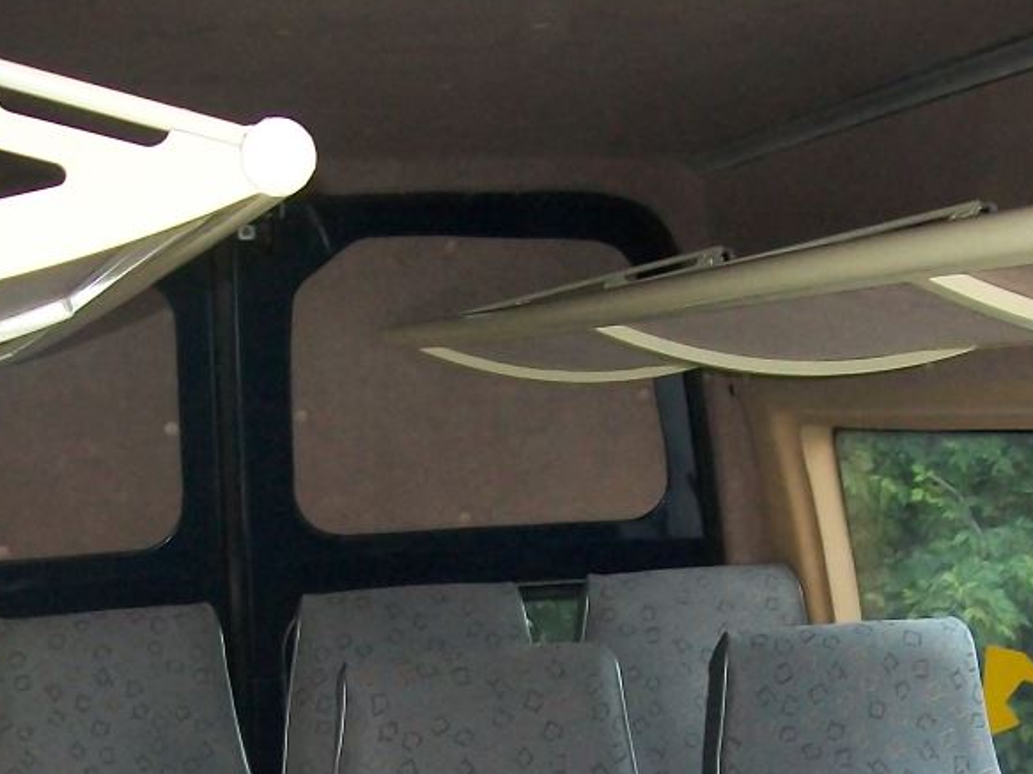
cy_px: 832
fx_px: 2357
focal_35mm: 79
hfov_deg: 24.7
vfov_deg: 18.0
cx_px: 402
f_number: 2.7
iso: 160
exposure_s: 1/30
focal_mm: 6
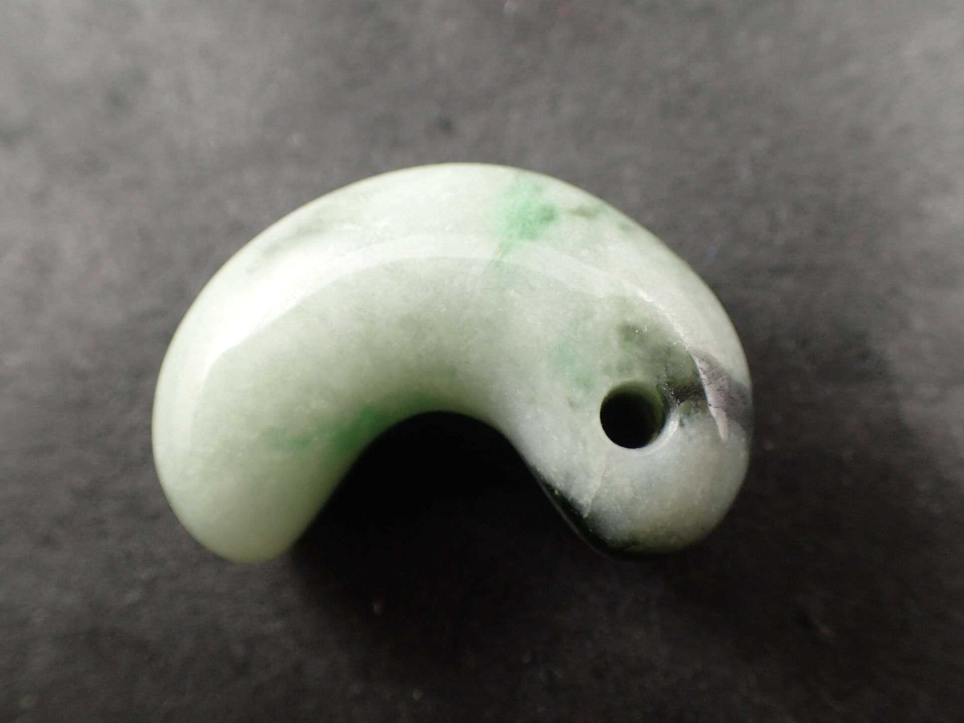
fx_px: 975
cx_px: 482
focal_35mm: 35
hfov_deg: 52.6
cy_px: 362
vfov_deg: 40.7
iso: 320
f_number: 2.6
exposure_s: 1/125
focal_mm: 6.42
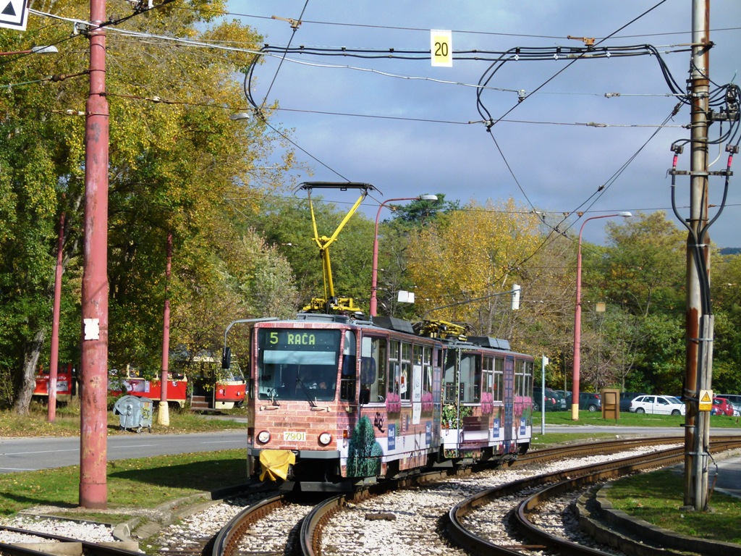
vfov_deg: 12.9
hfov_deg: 17.1
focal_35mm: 115
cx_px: 370
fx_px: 2462
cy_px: 278
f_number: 4
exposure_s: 1/1000
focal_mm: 20.7
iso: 100
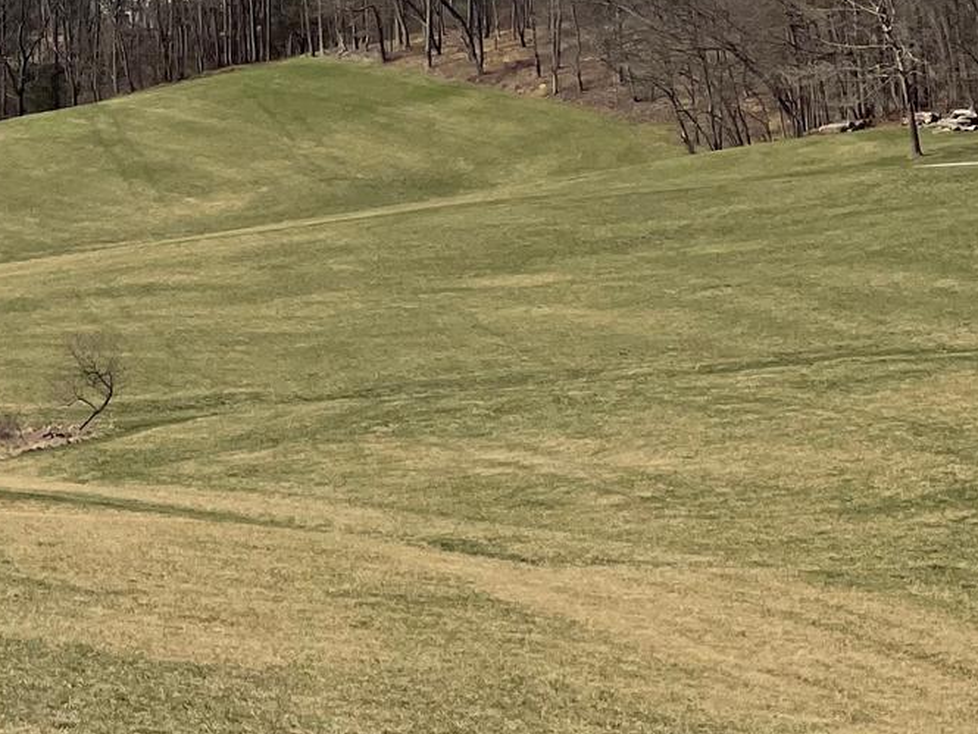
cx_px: -112
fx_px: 5567
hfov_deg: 9.9
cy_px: -66
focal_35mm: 197
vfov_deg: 7.5
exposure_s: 1/2053
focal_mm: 7.5
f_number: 2.2
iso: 20
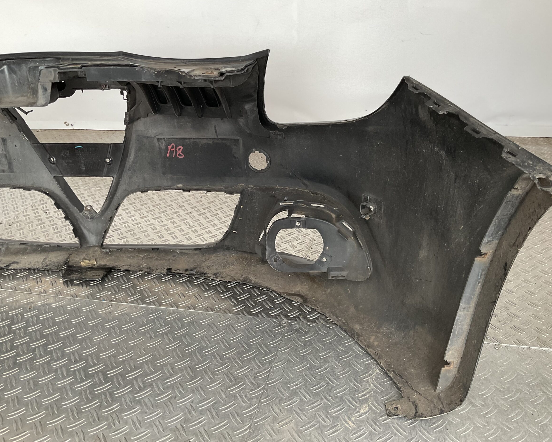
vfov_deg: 47.1
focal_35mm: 31
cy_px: 226
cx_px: 286
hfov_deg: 57.2
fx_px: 506
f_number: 1.8
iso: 40
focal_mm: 3
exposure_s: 1/50
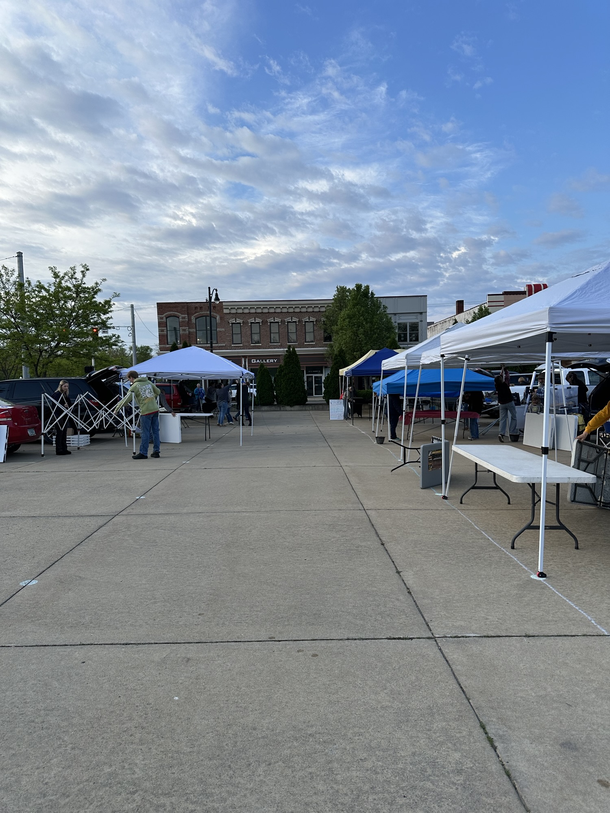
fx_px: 564
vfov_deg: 71.6
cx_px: 305
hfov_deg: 56.8
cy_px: 406
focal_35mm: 24
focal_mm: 6.86
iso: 80
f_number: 1.78
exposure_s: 1/935
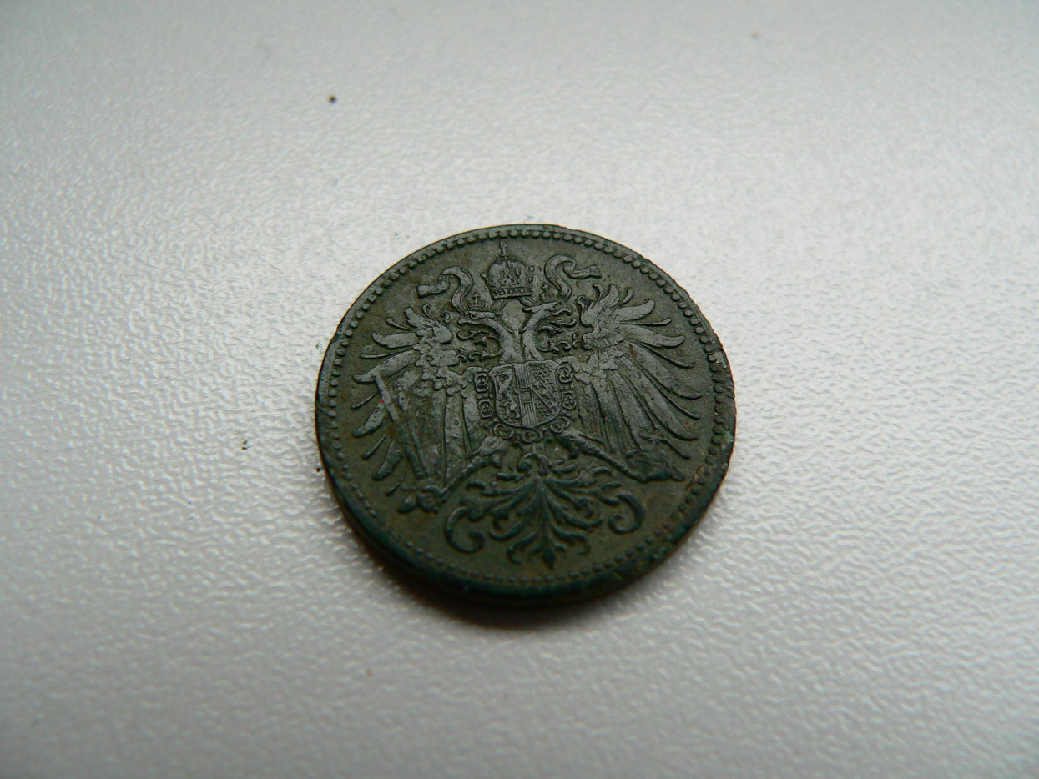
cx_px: 520
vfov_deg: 38.7
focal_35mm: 37
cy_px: 395
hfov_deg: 50.1
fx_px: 1111
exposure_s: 1/60
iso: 100
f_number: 2.8
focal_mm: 6
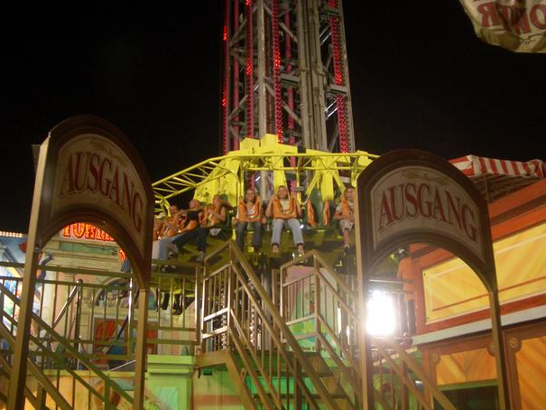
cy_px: 214
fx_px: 584
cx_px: 262
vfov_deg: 38.7
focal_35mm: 37
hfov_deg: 50.1
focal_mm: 5.8
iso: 100
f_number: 2.6
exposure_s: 1/60
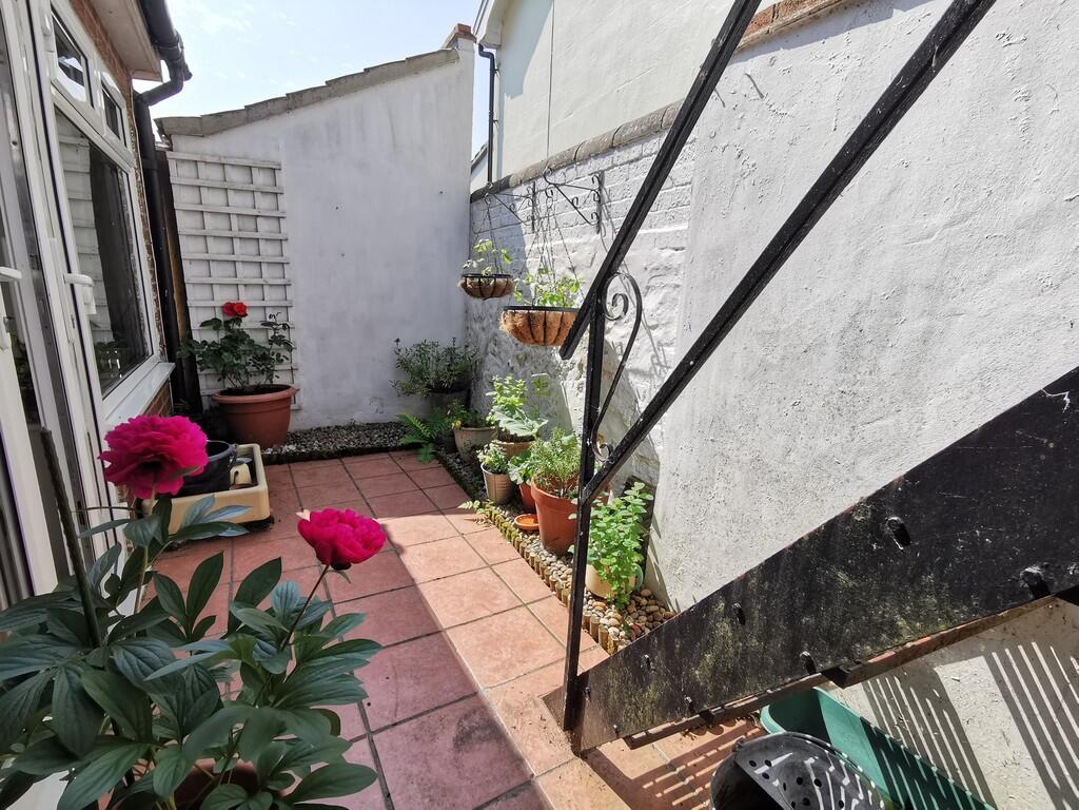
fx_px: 530
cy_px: 405
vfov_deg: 74.7
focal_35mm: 17
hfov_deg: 91.0
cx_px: 540
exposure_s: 1/722
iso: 50
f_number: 2.2
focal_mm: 2.26
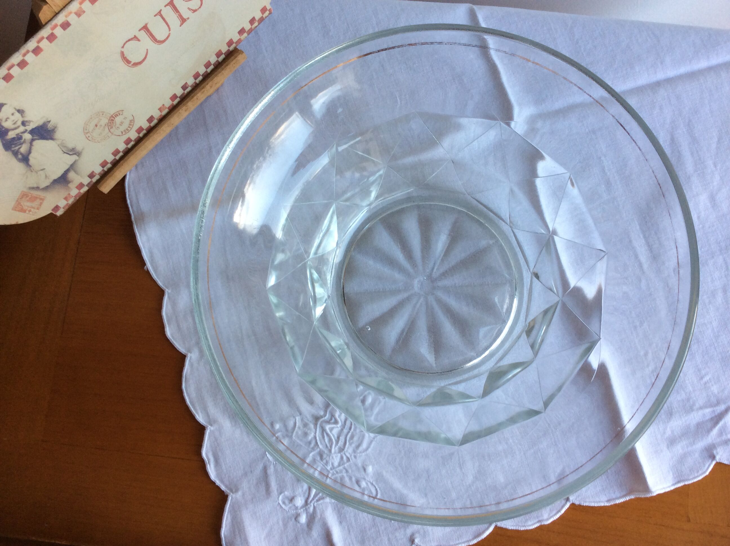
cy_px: 273
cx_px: 365
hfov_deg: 56.9
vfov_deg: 44.1
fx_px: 674
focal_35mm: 32
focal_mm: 3.3
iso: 32
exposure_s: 1/33
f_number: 2.4
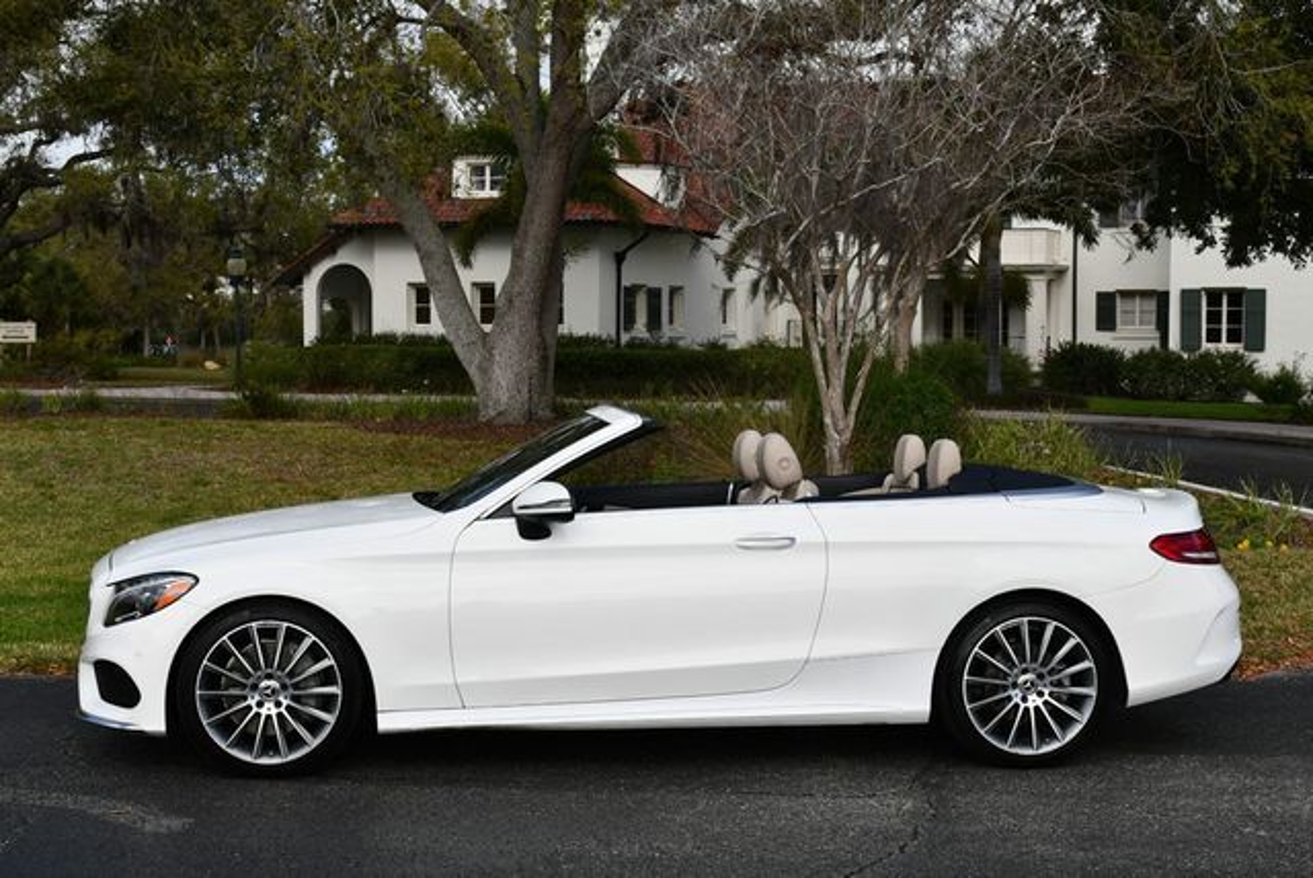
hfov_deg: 35.6
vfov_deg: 24.2
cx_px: 656
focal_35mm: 56
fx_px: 2044
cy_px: 439
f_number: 8
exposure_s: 1/250
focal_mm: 28
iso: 100
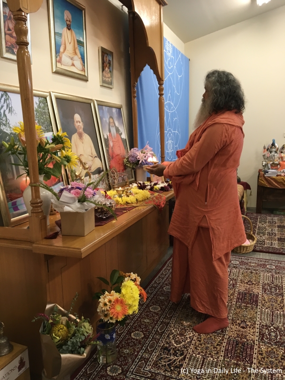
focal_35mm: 29
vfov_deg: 61.7
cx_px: 142
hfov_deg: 48.2
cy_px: 190
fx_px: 318
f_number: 2.2
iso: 100
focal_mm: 4.15
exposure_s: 1/33
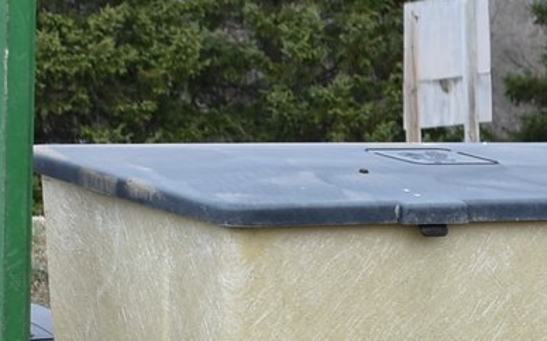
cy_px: 650
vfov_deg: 6.4
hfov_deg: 10.1
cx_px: 822
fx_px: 2995
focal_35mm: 201
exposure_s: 1/250
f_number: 8
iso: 180
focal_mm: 30
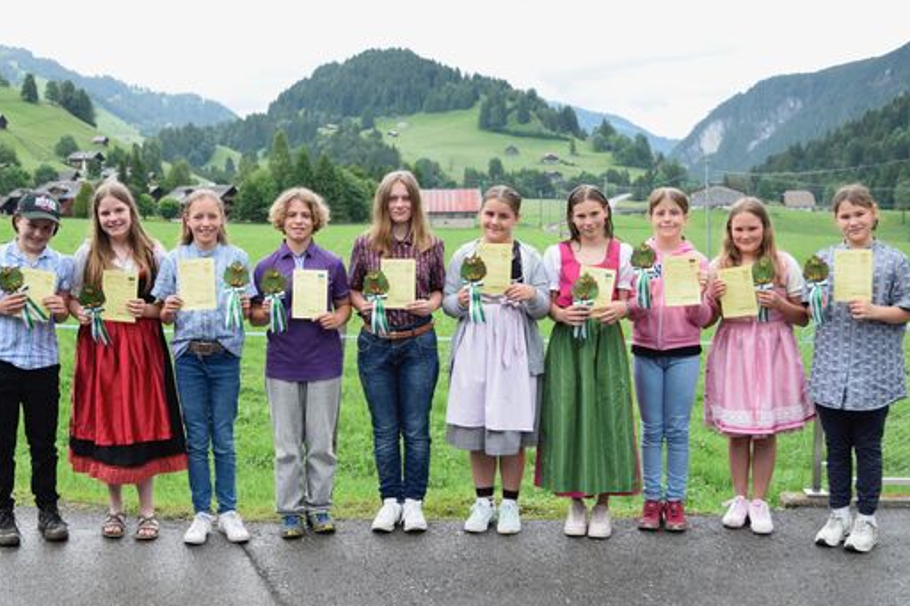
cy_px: 315
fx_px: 960
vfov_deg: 35.0
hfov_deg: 50.7
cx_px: 441
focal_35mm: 38
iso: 560
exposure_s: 1/1000
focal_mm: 24
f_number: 4
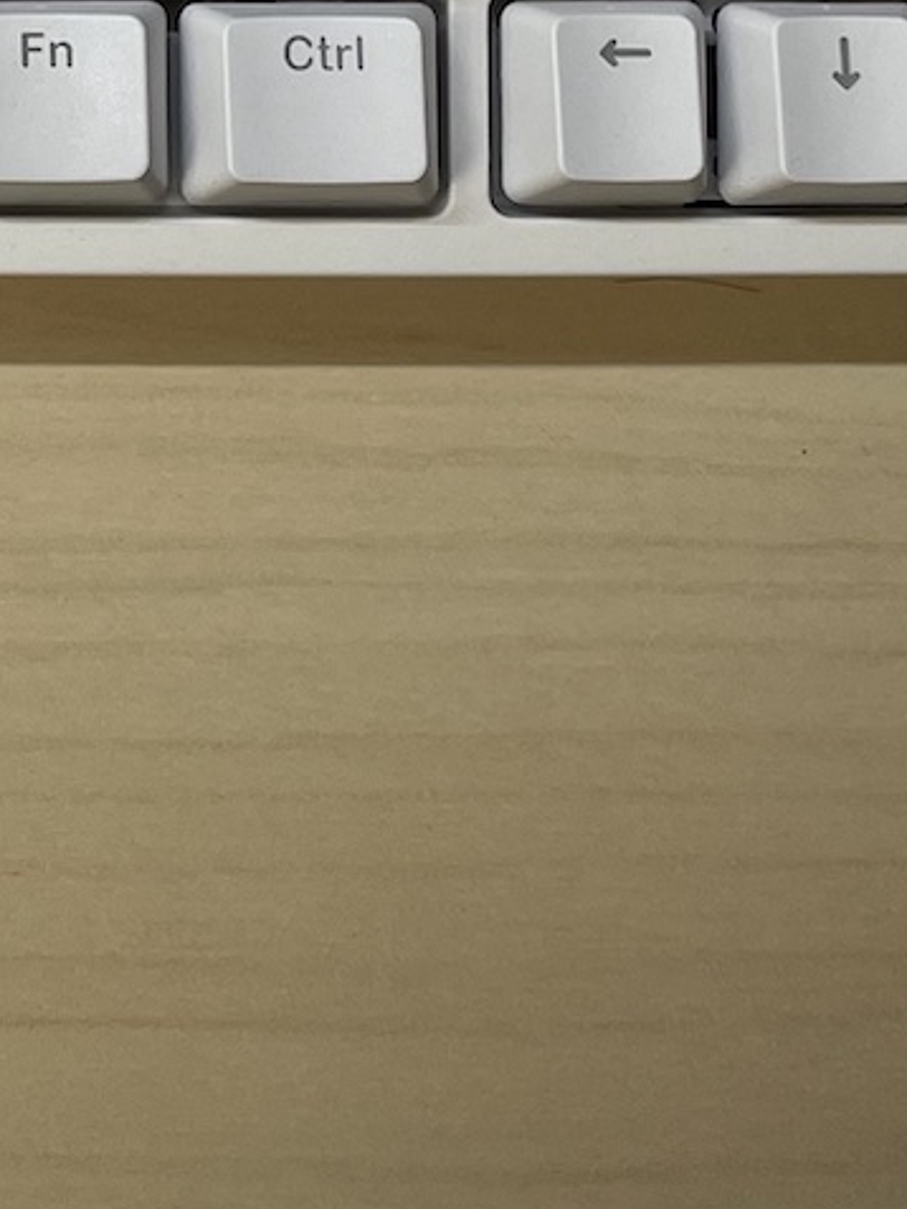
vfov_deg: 16.8
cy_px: -446
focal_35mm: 109
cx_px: -271
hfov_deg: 13.1
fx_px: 3806
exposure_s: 1/155
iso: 32
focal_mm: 4.2
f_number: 1.6
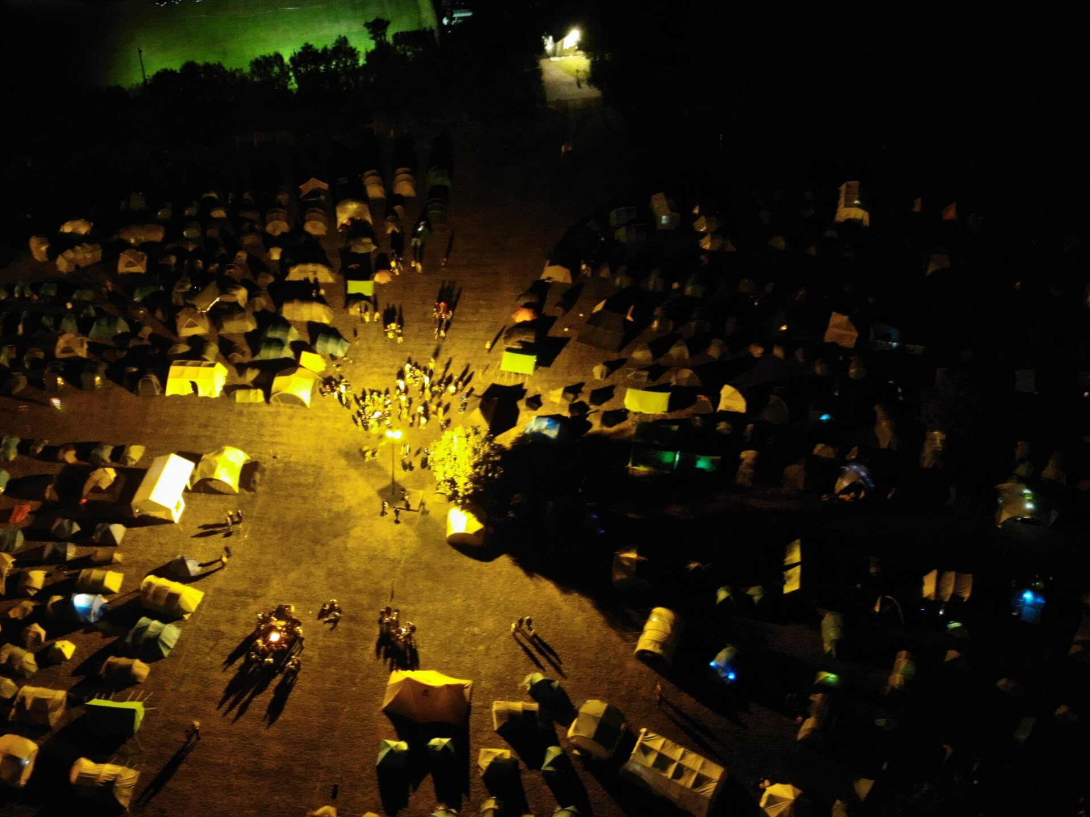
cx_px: 409
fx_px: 1007
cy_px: 452
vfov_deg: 44.1
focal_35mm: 32
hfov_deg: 56.2
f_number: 2.8
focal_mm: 4.5
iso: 1600
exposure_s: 1/2.5
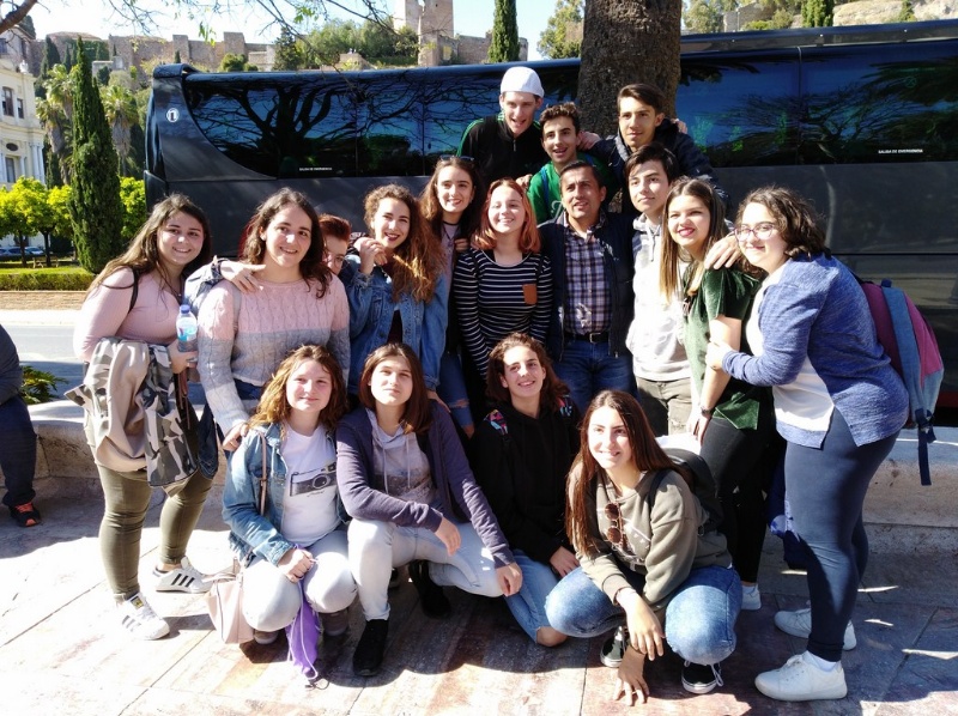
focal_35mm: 26
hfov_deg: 67.4
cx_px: 479
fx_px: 719
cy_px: 358
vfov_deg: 53.0
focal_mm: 3.83
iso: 100
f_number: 2.2
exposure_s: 1/252
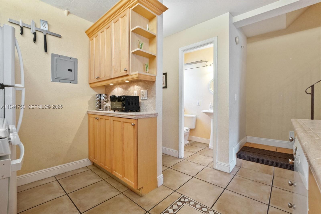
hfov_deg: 100.4
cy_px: 107
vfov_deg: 77.3
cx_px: 160
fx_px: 134
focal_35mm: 15
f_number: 8
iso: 2200
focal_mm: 10
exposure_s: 1/15
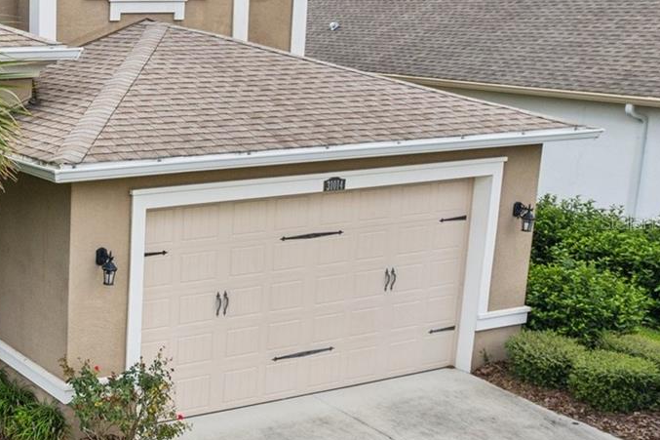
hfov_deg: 32.7
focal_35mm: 52
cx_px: -93
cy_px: 222
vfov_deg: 26.0
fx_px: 953
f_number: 2.8
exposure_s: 1/1000
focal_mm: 8.4
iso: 100
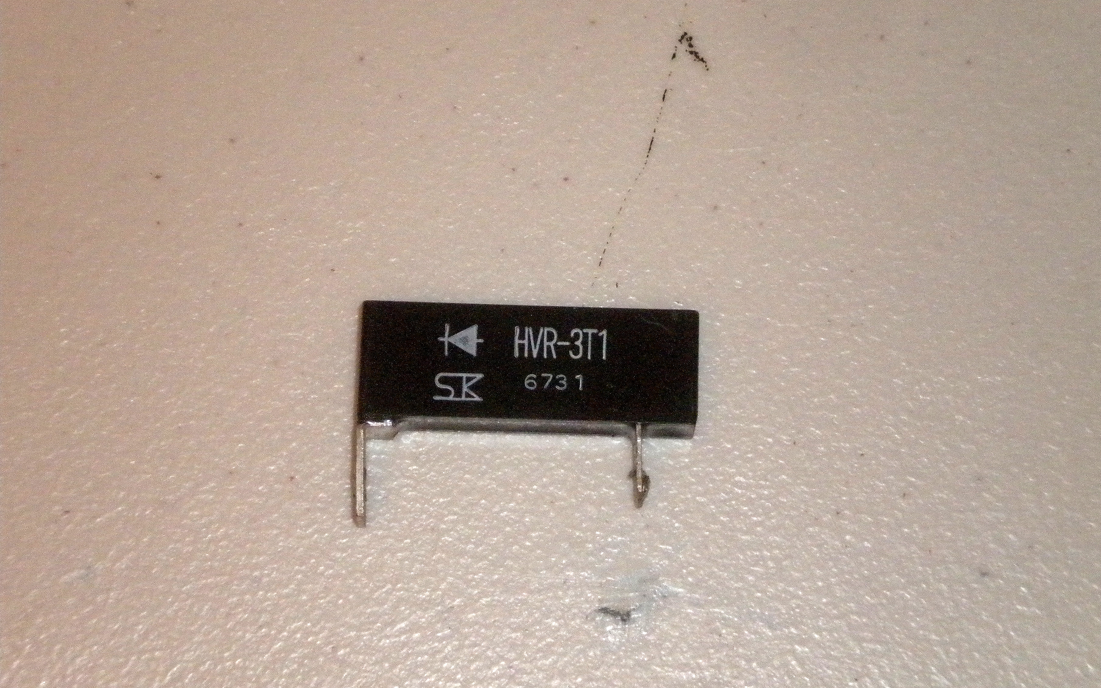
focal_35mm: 112
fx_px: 3361
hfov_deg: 18.6
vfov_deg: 11.7
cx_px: 549
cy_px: 376
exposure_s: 1/60
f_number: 8.5
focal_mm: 18.9
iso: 800
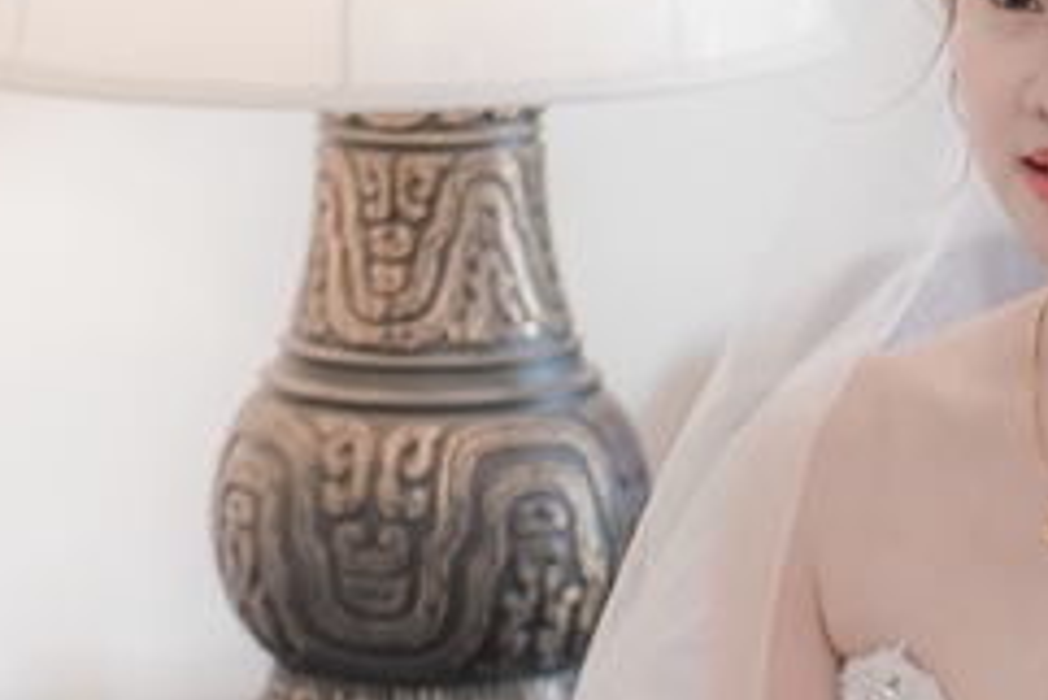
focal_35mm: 297
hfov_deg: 6.9
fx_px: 8651
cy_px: 626
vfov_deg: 4.6
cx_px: 1144
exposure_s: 1/200
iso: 1000
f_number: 3.2
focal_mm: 70
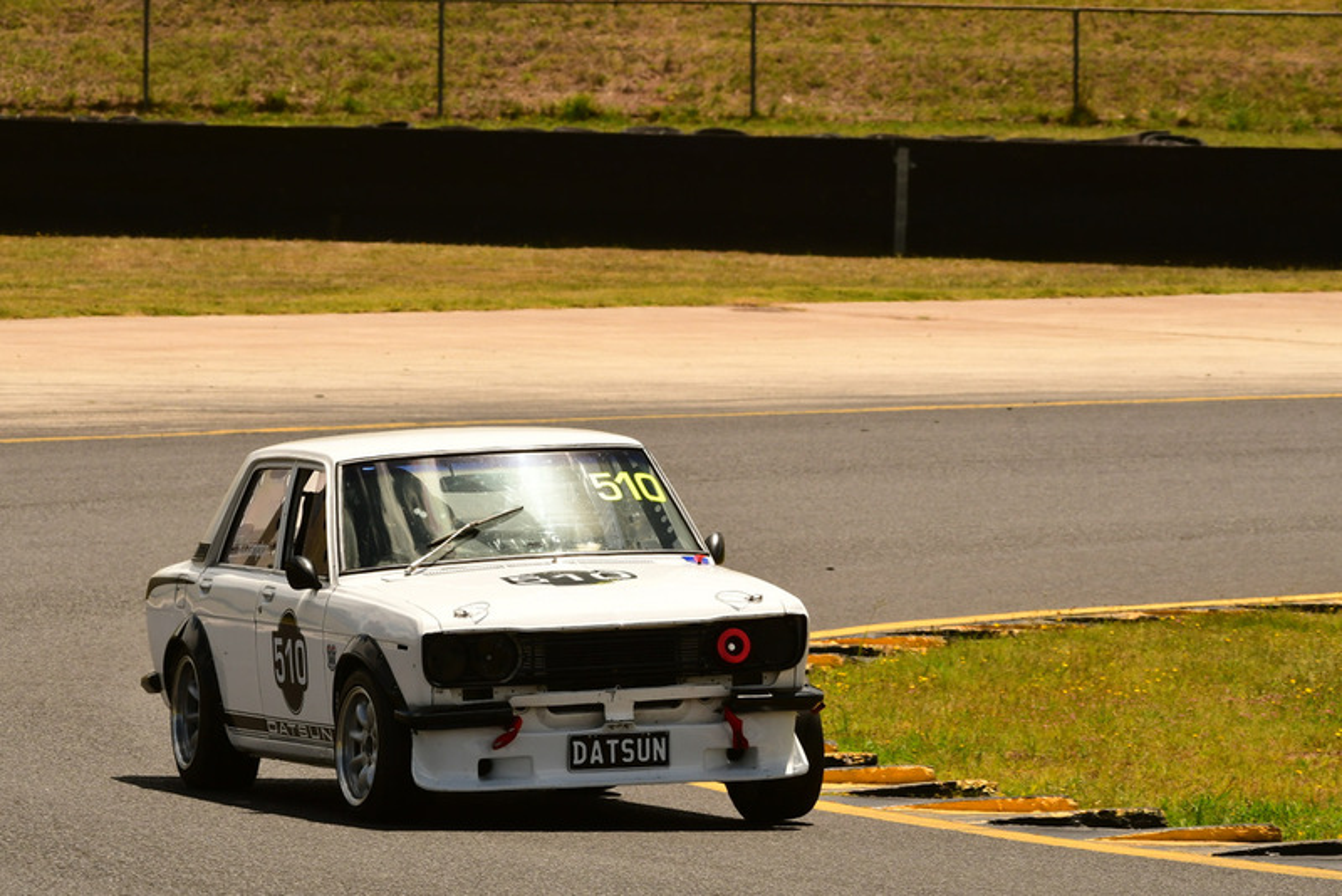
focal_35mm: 375
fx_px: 13983
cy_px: 448
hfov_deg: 5.5
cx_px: 671
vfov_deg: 3.7
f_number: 11
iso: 320
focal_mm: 250
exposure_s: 1/640
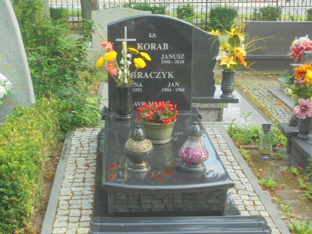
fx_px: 541
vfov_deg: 24.4
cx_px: 161
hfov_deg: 32.2
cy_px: 118
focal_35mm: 60
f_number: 5.2
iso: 100
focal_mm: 10.1
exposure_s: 1/50
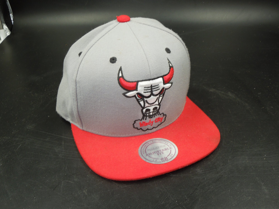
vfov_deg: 45.4
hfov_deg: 58.4
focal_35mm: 31
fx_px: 250
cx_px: 140
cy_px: 104
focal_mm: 5.6
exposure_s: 1/30
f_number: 3.6
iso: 110
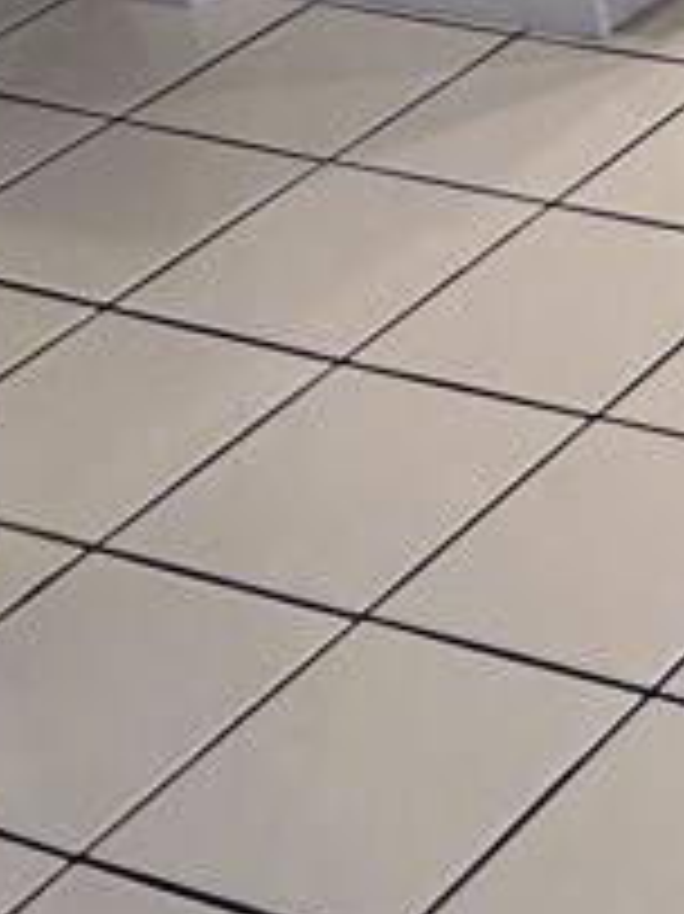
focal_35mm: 121
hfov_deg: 10.6
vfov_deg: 14.6
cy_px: -653
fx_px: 3191
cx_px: 1588
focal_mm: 6.86
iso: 125
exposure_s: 1/120
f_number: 1.78
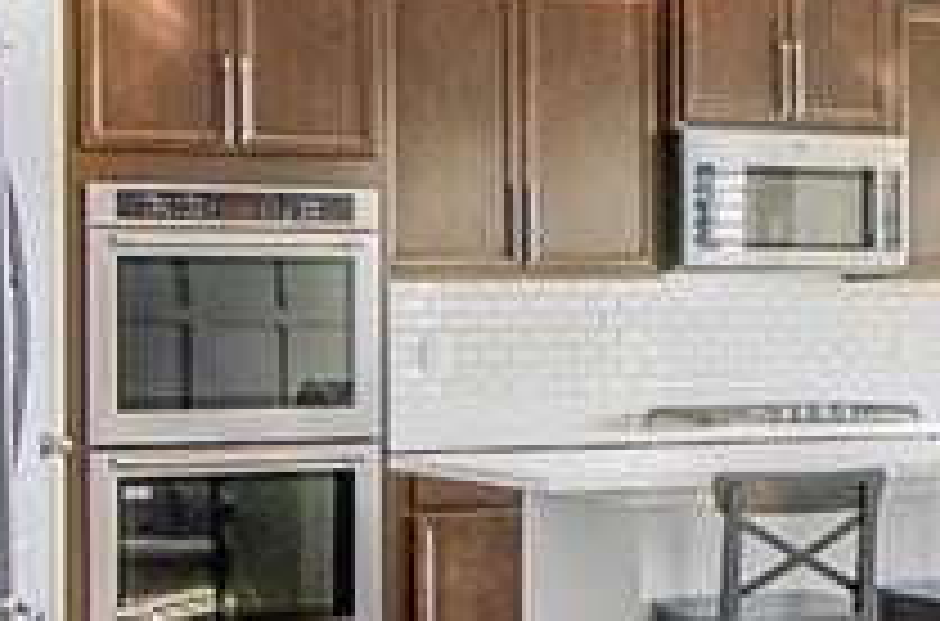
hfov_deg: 20.5
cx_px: 1014
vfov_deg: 14.2
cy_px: 277
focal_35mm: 95
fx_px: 2485
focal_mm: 13
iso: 200
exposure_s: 1/4
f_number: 13
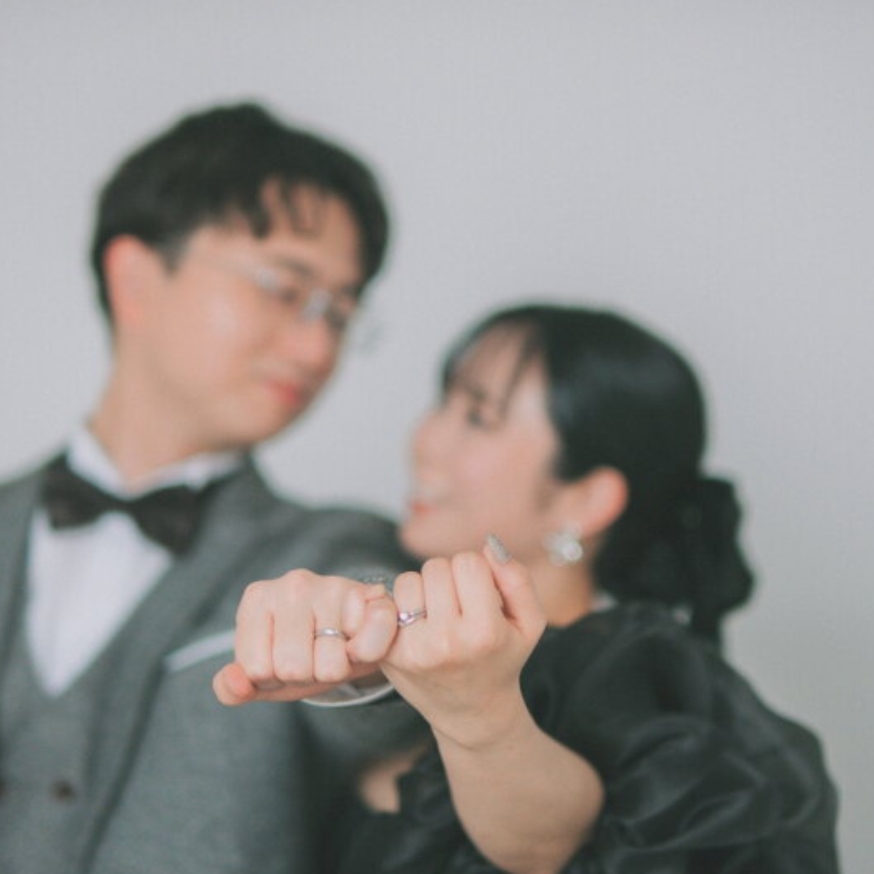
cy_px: 438
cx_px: 464
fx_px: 2771
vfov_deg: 17.9
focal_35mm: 97
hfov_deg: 17.9
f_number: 1.1
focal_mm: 50
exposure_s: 1/160
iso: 800
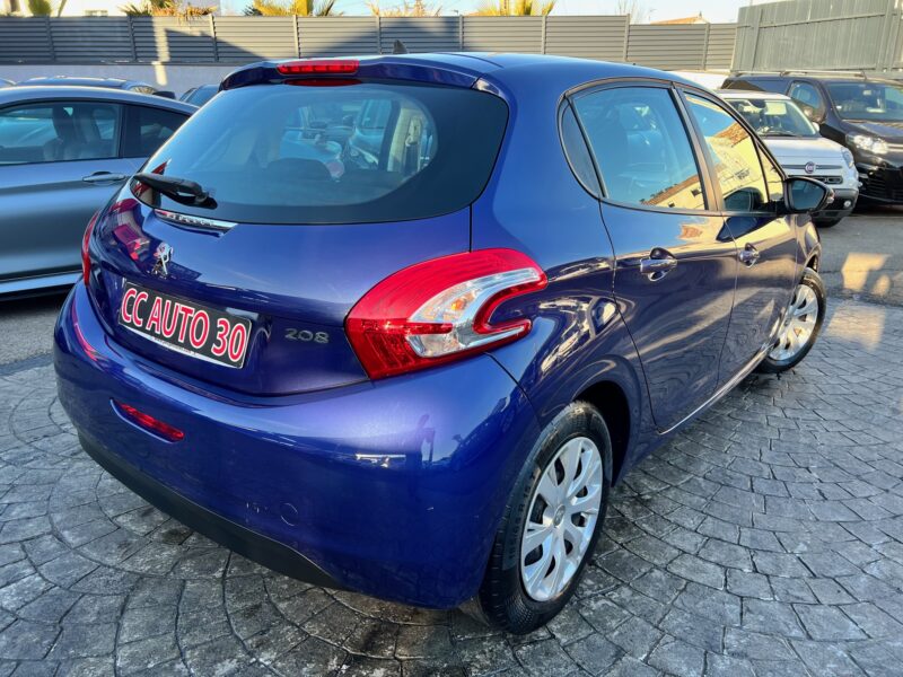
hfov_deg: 67.3
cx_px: 452
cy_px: 338
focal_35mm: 26
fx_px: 678
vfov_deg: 53.1
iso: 50
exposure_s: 1/340
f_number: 1.5
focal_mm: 5.7
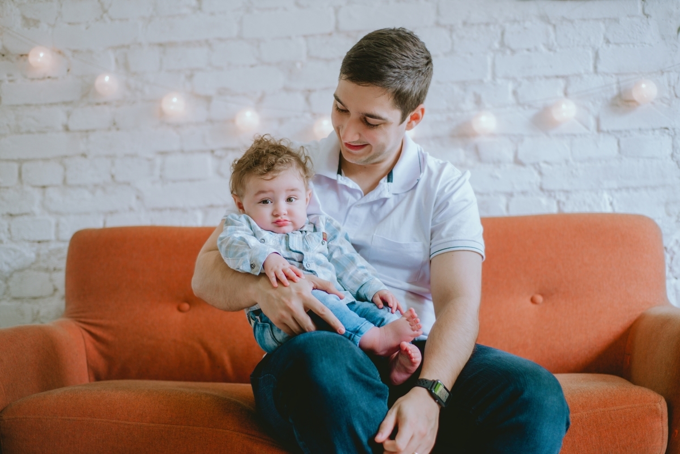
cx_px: 340
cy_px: 227
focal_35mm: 50
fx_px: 945
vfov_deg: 27.0
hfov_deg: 39.6
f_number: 2.2
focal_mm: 50
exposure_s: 1/125
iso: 400
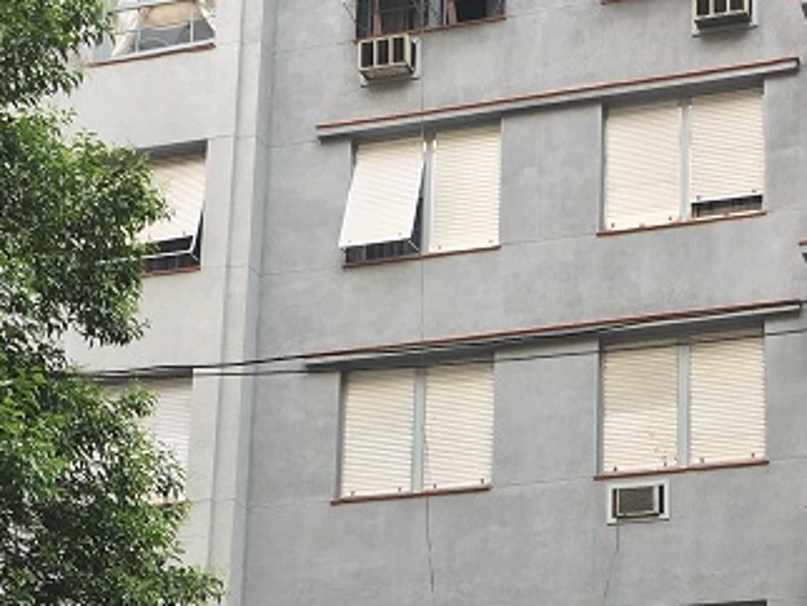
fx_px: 2100
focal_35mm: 90
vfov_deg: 15.9
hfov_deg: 21.6
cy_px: 679
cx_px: 596
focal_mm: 4.15
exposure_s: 1/120
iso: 25
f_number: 2.2
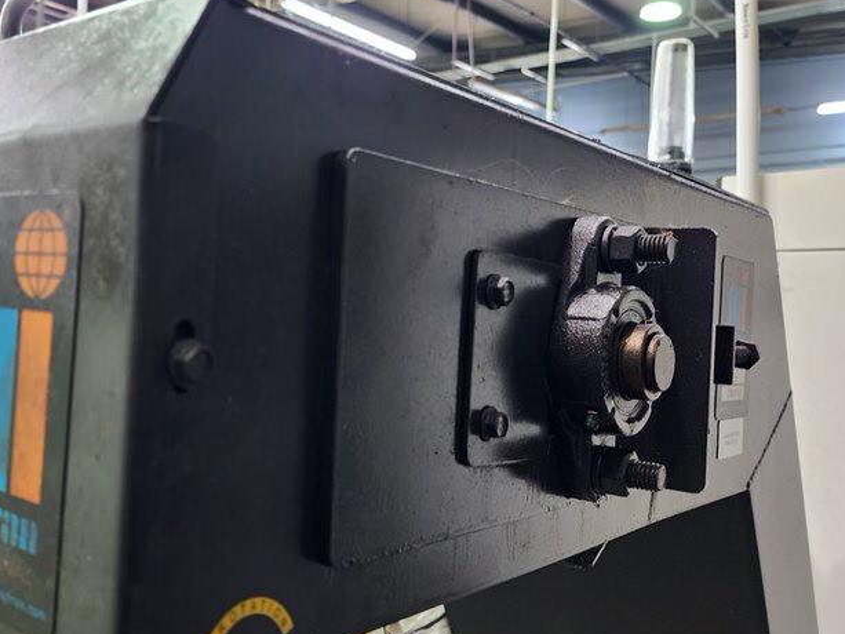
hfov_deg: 50.3
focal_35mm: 36
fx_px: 879
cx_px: 276
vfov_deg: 39.7
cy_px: 323
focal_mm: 6.4
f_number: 1.8
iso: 640
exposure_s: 1/60
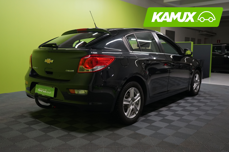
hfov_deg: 57.2
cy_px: 76
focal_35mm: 33
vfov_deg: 40.0
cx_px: 114
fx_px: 210
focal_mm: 33
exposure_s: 1/50
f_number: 4
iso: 1250
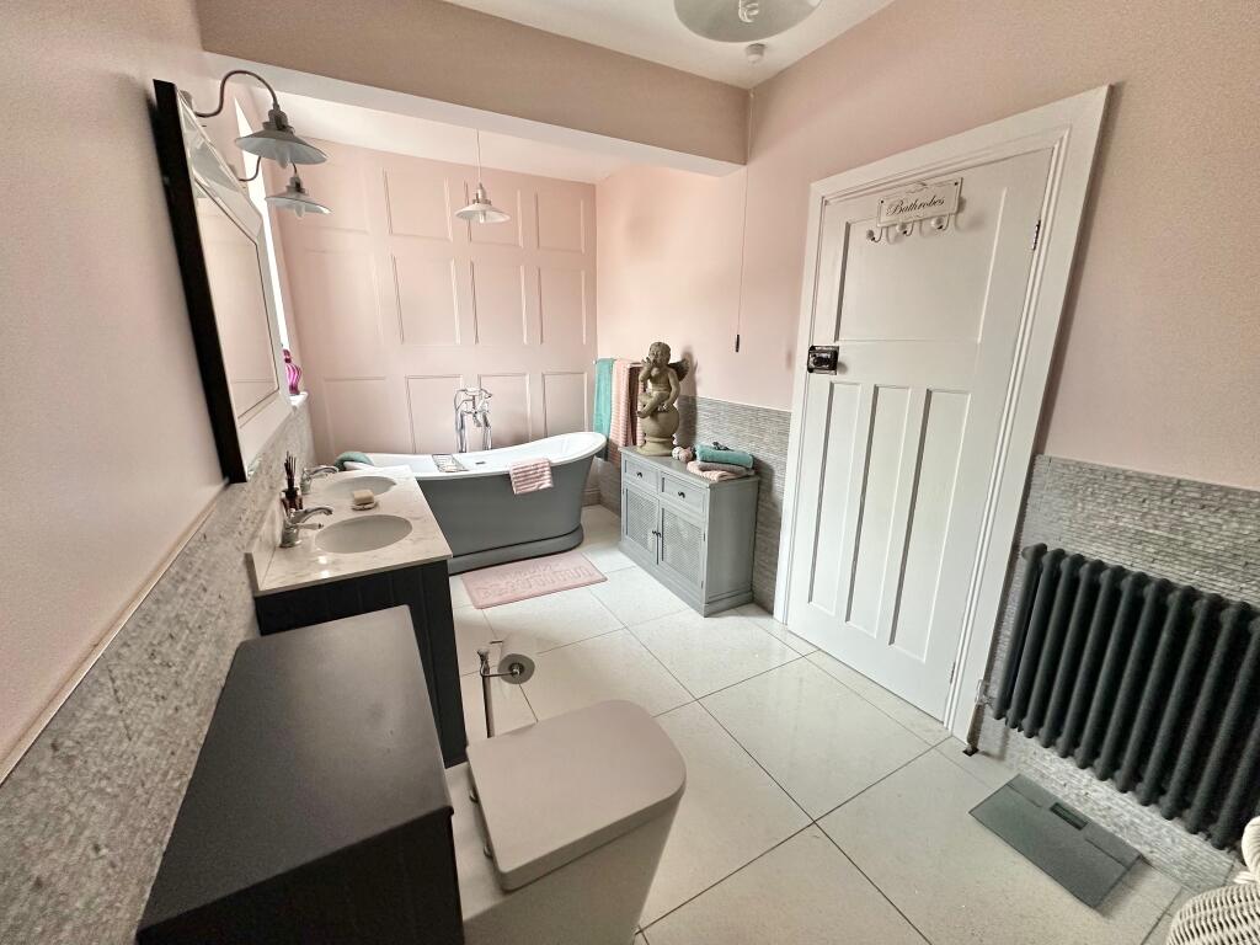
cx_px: 630
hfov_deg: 102.1
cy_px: 472
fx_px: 510
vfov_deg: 85.7
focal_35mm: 14
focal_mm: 2.22
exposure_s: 1/99
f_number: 2.2
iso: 250
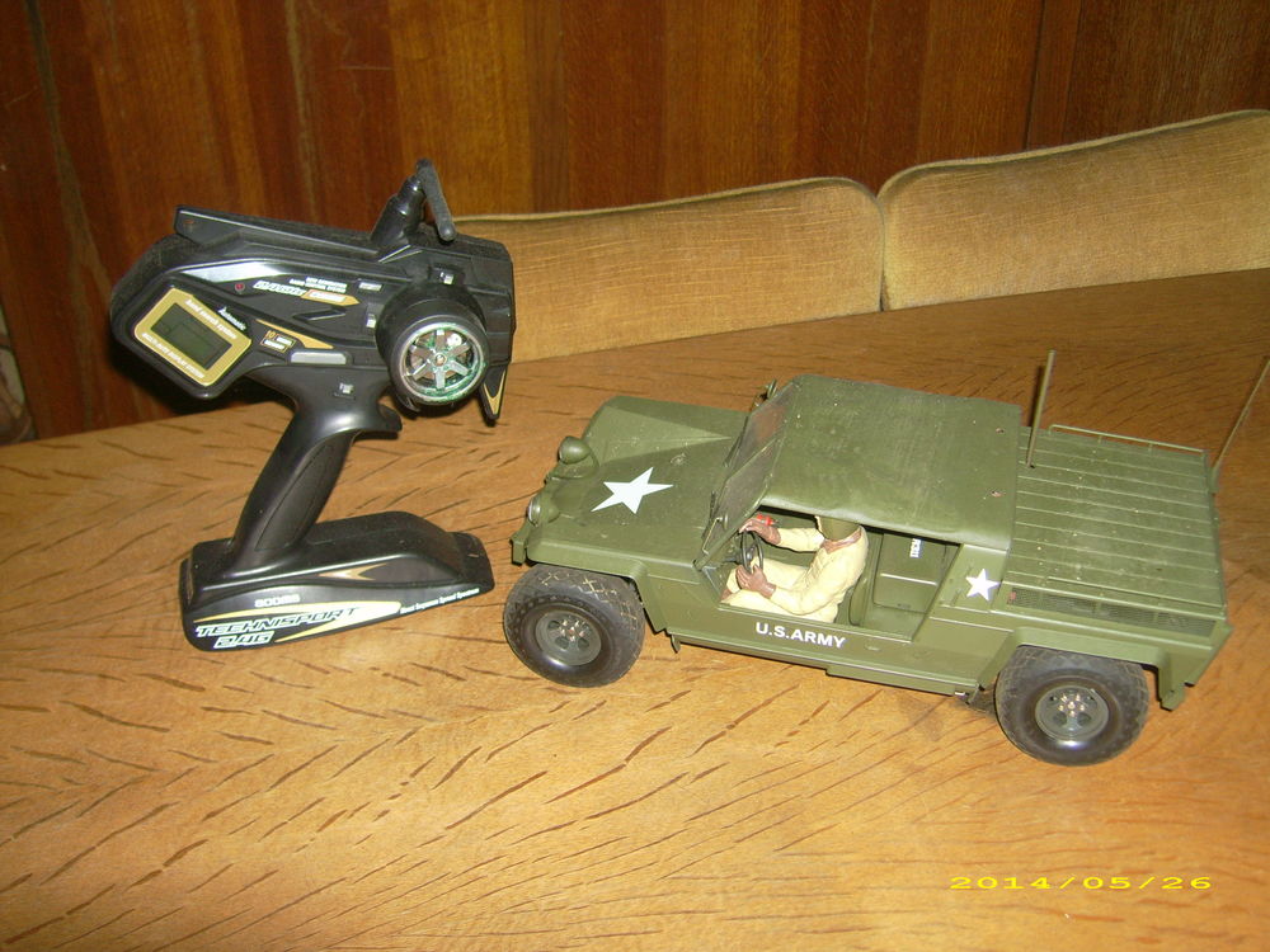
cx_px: 635
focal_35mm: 40
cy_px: 476
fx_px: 1468
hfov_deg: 46.8
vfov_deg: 36.0
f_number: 2.8
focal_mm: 8.25
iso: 50
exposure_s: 1/42
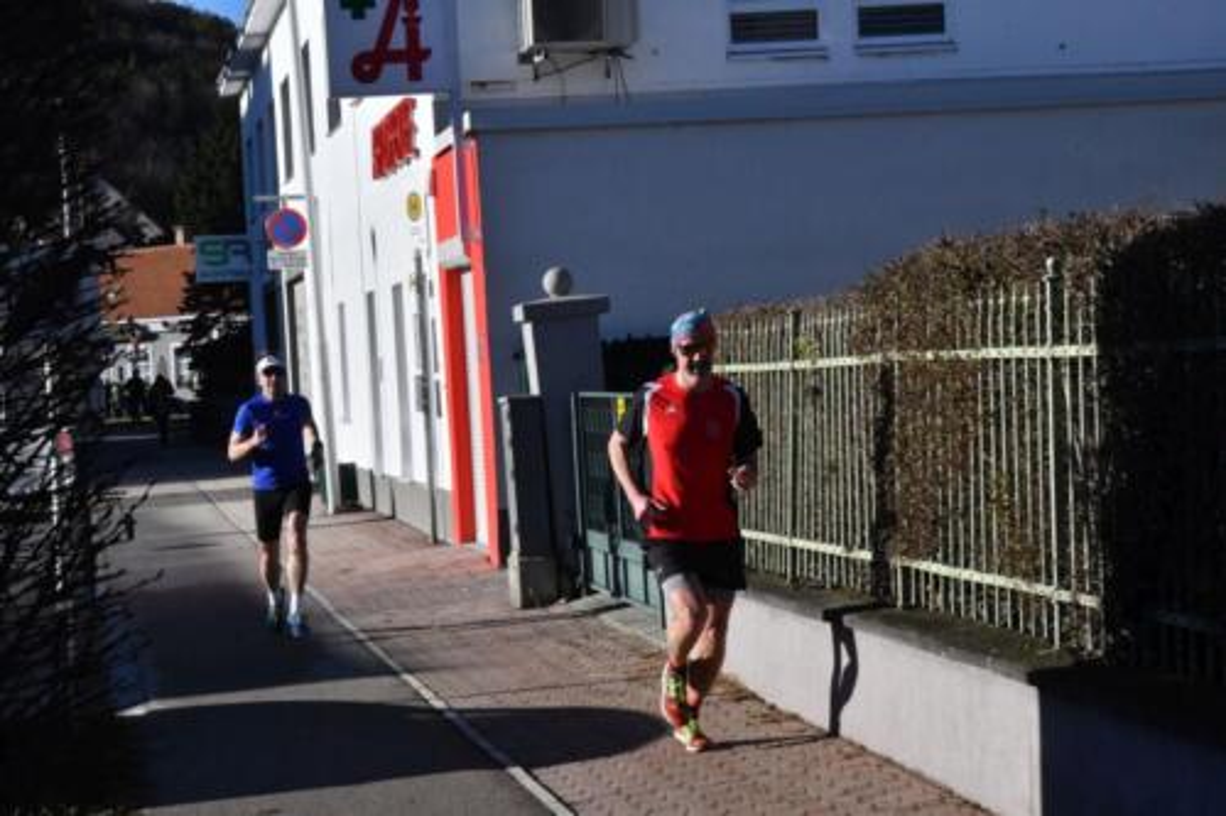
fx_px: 3472
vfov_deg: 13.4
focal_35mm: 102
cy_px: 408
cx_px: 613
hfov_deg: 20.0
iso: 2000
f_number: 22
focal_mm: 68
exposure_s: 1/1600
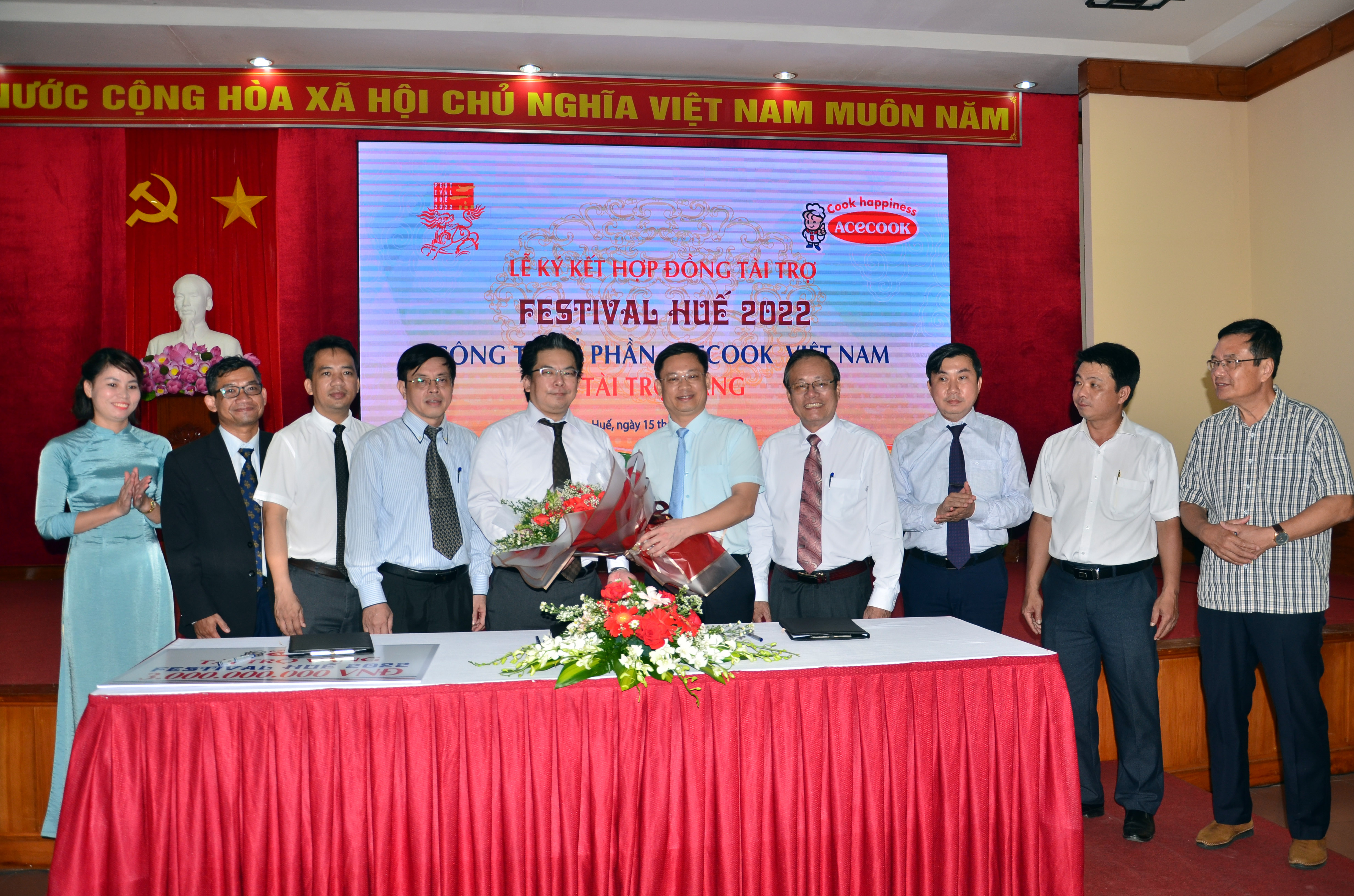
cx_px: 677
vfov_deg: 41.5
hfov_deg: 59.6
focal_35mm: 32
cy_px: 448
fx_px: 1182
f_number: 3.8
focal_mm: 21
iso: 250
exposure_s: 1/250
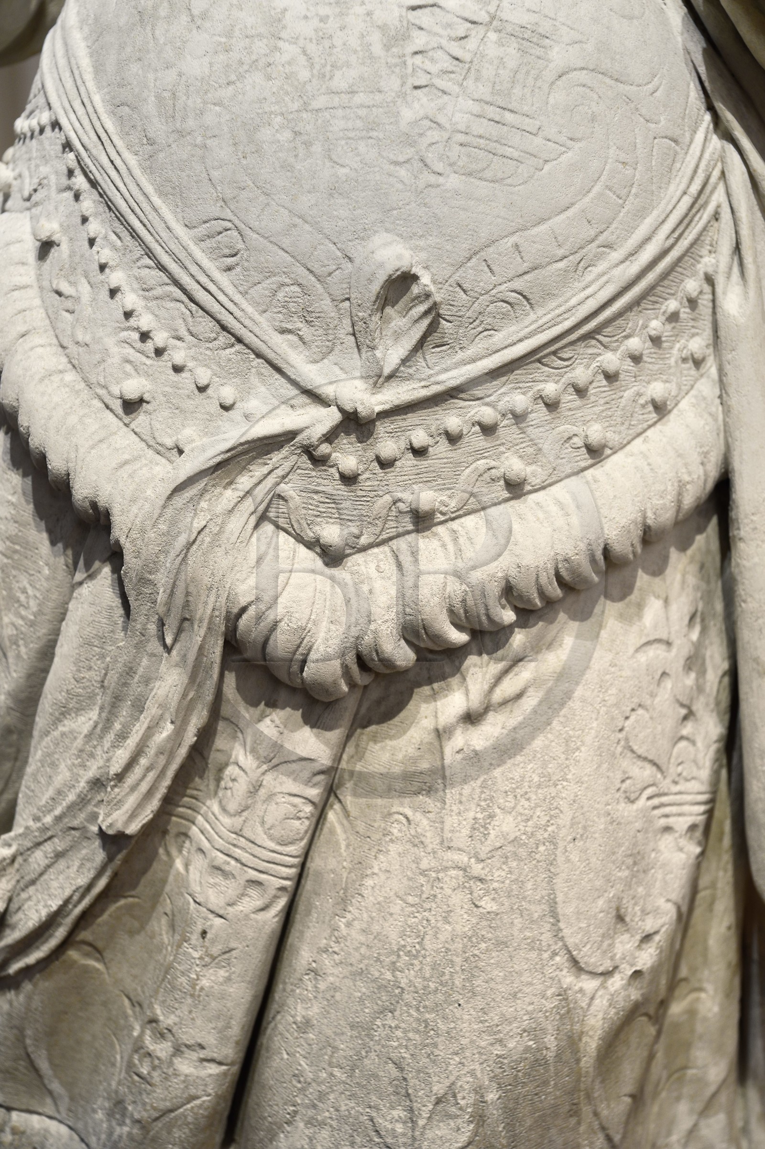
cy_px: 574
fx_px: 2233
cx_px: 382
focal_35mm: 70
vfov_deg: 28.9
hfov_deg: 19.4
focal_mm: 70
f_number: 8
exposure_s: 1/25
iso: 800
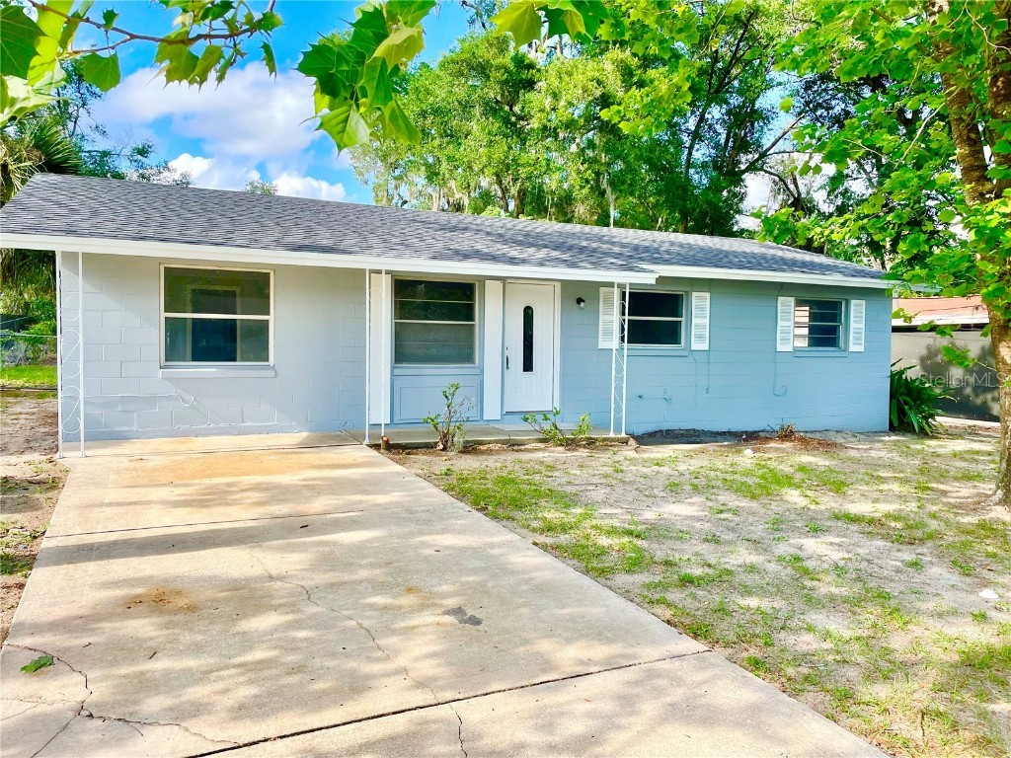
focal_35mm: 26
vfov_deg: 53.1
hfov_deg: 67.3
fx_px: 759
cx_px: 506
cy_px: 379
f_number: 1.6
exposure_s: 1/972
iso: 32
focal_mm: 4.2
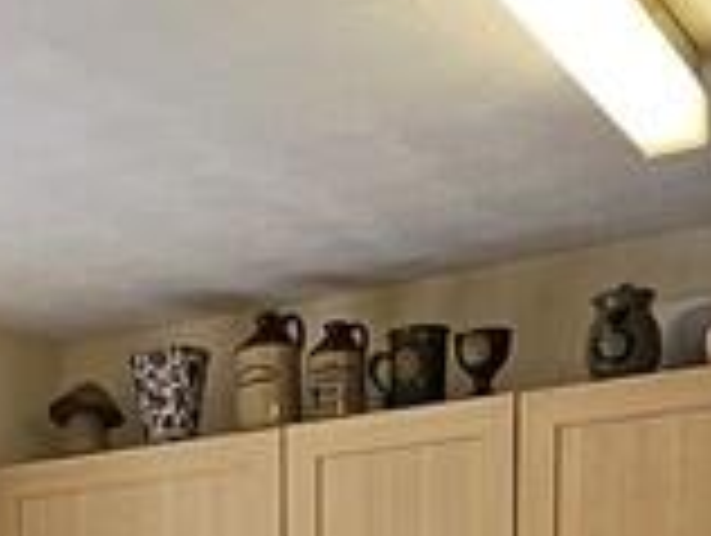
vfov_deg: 15.0
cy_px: 1004
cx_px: -58
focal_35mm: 84
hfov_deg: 22.1
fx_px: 1728
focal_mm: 2.2
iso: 64
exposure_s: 1/100
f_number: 2.2
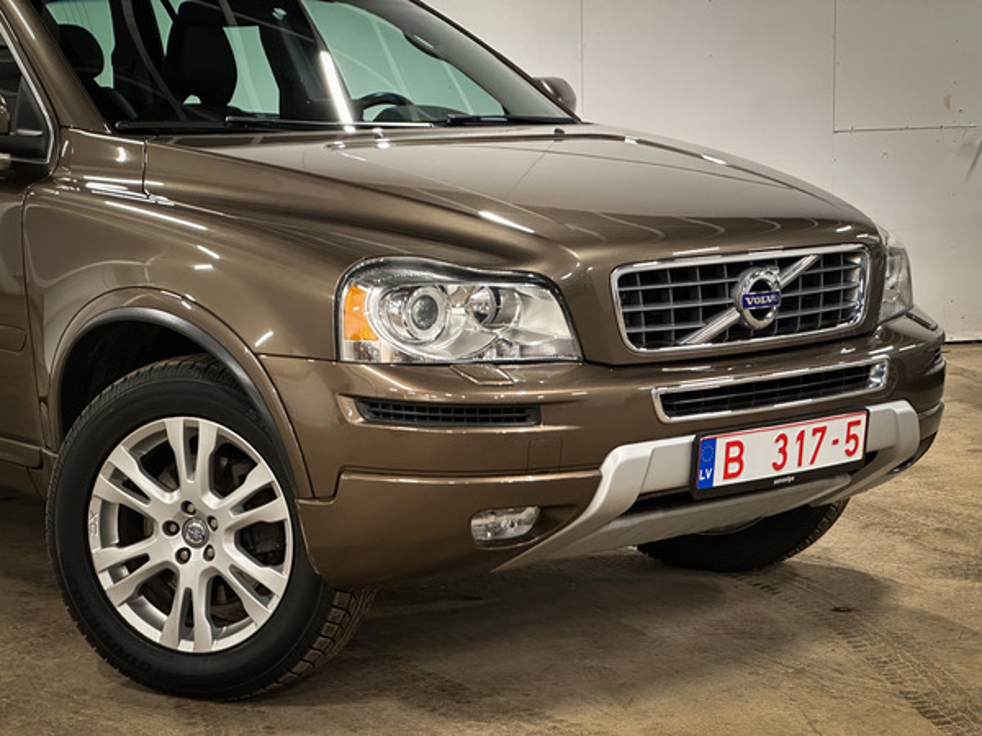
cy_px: 368
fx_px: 2184
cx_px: 491
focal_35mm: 77
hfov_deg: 25.3
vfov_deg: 19.1
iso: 500
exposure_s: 1/35
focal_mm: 9
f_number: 2.8
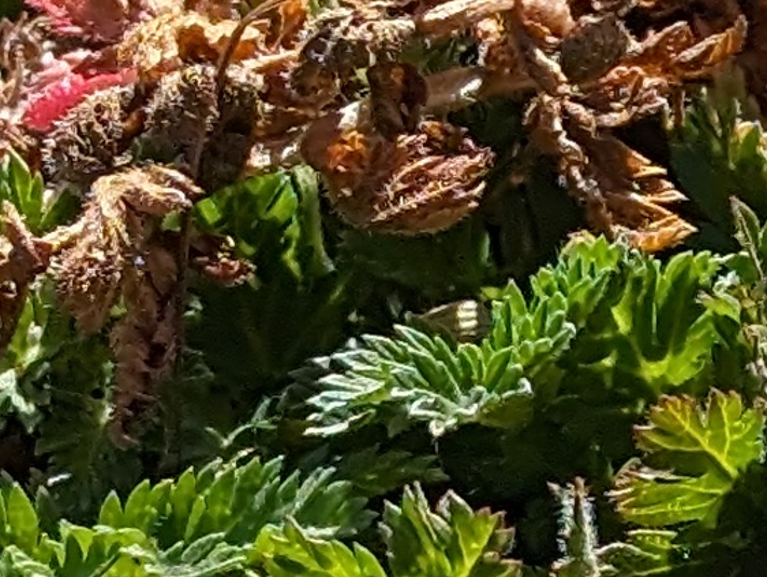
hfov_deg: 5.5
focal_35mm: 356
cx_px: 873
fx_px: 7898
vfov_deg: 4.2
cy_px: 176
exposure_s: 1/1439
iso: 28
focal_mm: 6.9
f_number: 1.68
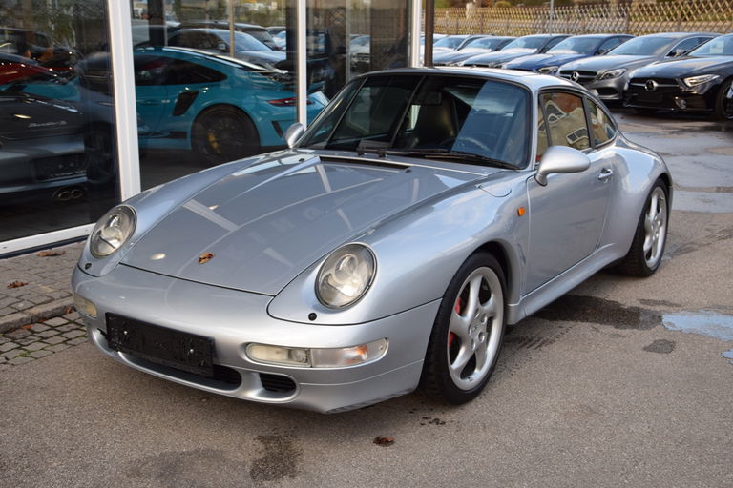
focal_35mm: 42
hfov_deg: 46.4
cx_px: 366
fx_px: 855
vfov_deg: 31.9
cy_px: 244
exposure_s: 1/200
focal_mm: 28
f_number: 7.1
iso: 400
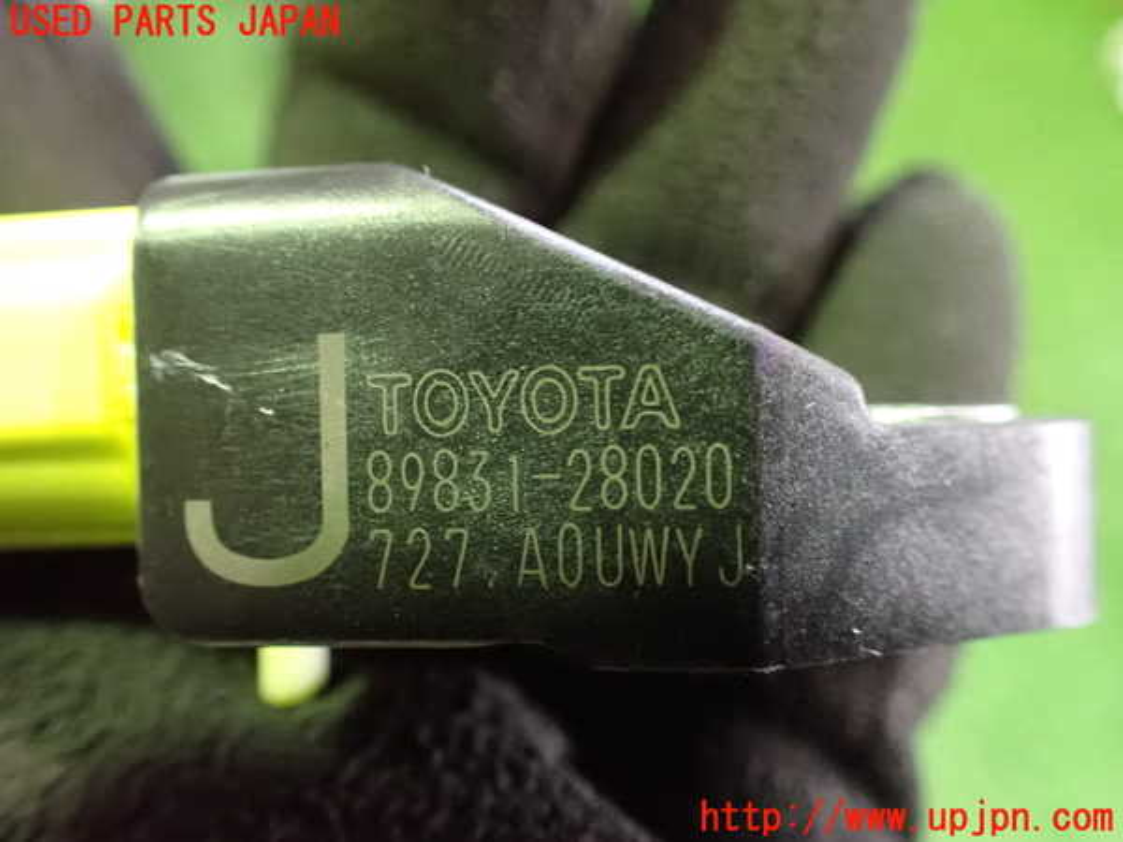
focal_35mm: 30
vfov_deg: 46.8
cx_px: 562
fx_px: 973
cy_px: 421
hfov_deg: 60.0
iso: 1600
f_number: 2.3
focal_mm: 5.4
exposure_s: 1/30
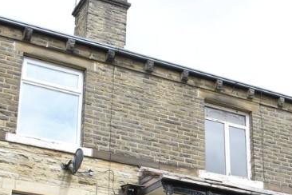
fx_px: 681
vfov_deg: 15.9
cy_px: 205
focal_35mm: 84
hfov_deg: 23.4
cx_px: 277
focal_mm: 20
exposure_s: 1/500
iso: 800
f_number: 11
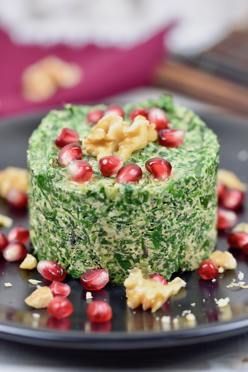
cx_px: 124
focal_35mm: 158
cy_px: 186
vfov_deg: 13.0
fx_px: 1627
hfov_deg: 8.7
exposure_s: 1/60
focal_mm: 105
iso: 400
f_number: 4
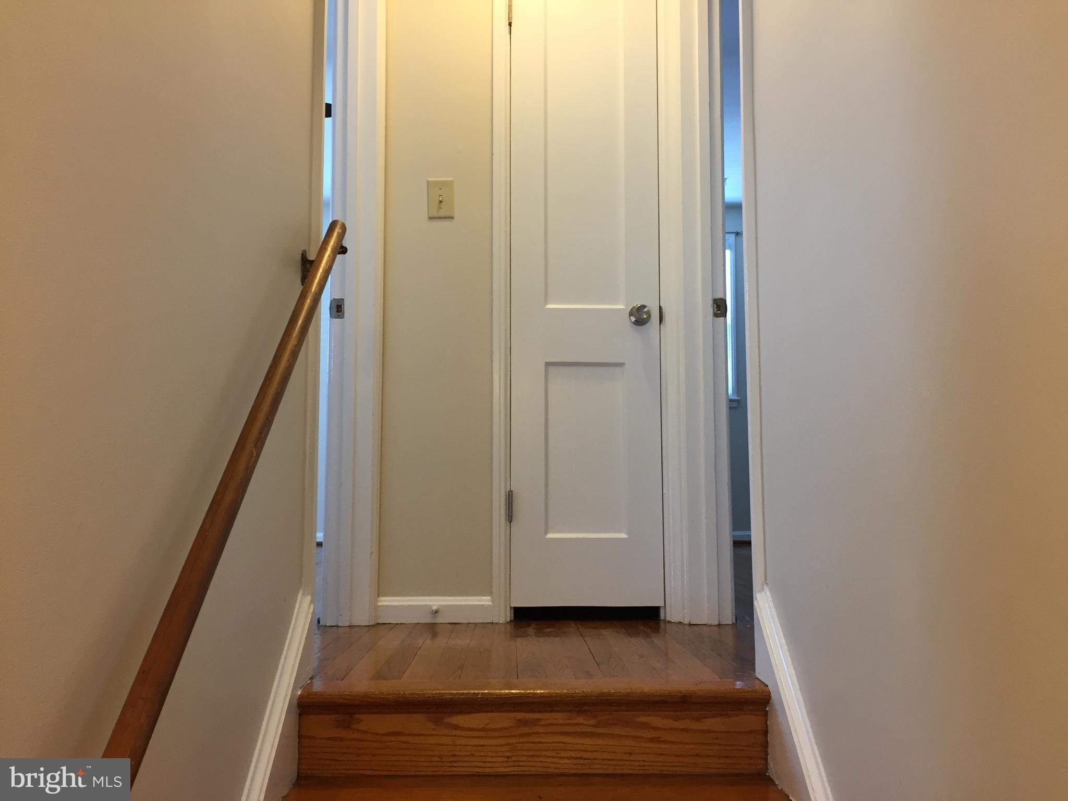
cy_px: 400
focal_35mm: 29
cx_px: 534
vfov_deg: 48.2
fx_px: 895
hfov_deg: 61.7
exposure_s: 1/30
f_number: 2.2
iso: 80
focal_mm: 4.15
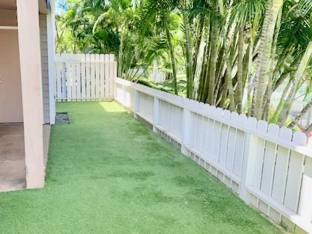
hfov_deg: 55.9
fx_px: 288
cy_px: 118
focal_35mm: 32
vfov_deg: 44.2
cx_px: 111
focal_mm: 6.76
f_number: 1.78
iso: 50
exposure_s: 1/955
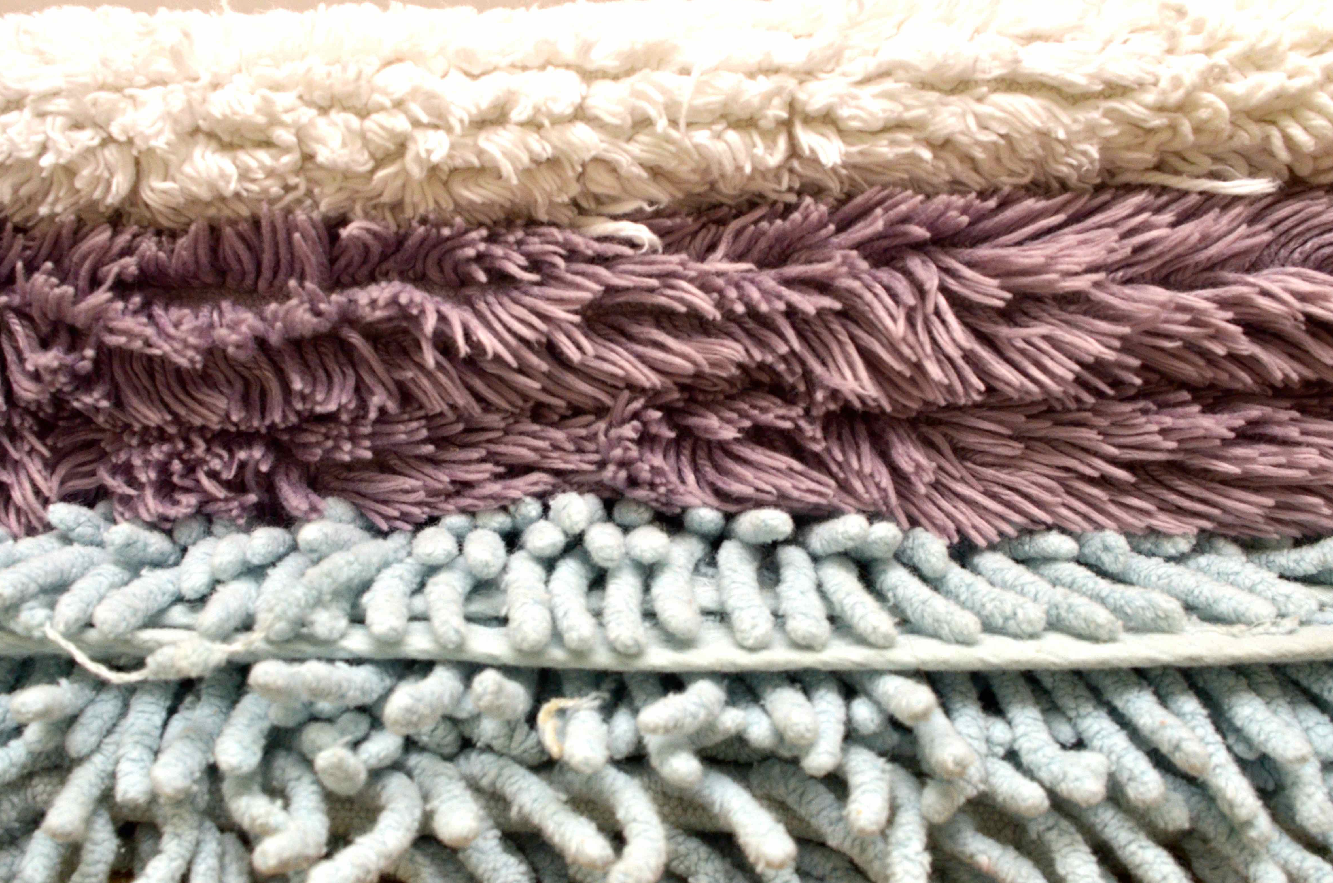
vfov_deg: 30.4
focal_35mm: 44
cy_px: 440
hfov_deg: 44.6
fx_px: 1626
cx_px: 647
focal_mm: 28
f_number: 10
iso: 640
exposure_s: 1/160
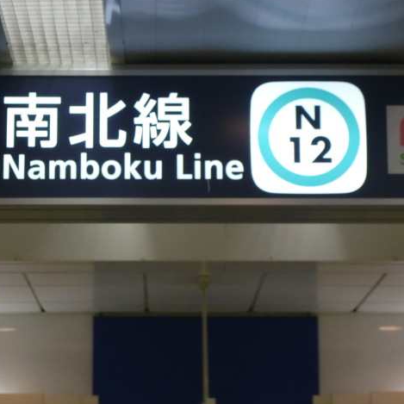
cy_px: 201
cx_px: 157
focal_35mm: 135
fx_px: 1783
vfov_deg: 12.9
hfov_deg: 12.9
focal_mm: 19.6
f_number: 5.8
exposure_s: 1/80
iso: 400
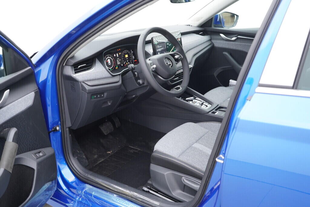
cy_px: 104
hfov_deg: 53.1
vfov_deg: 36.9
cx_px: 155
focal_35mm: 36
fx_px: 310
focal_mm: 24
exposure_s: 1/40
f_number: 2.8
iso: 200
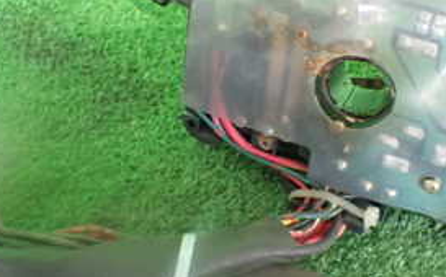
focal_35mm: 70
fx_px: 850
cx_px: 232
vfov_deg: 18.6
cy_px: 130
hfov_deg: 29.4
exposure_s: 1/40
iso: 800
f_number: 2.3
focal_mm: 5.4
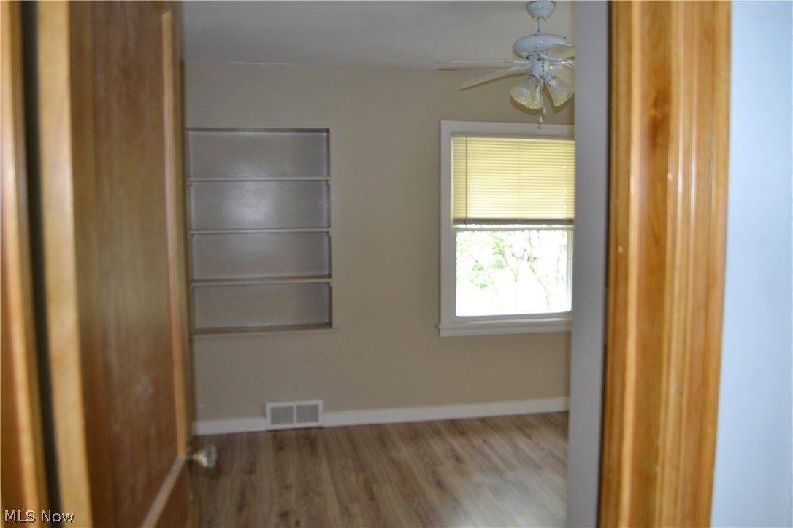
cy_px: 264
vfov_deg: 47.9
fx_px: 595
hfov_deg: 67.4
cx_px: 396
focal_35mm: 27
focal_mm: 18
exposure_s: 1/60
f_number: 3.5
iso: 450
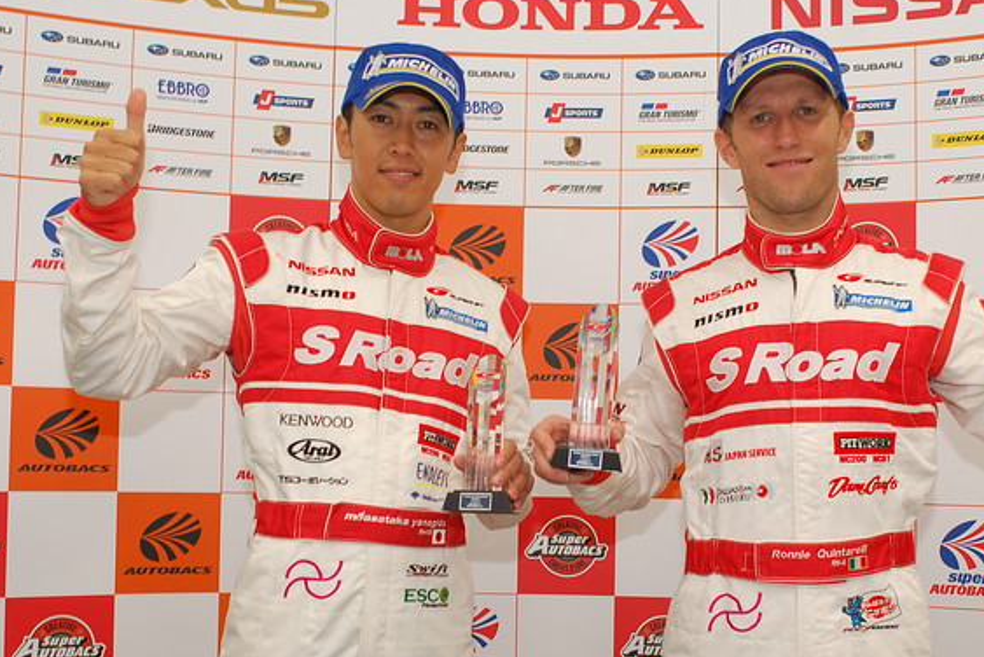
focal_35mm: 46
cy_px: 393
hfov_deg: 42.6
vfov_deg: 29.2
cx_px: 580
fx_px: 1258
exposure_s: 1/60
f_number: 4
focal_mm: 24
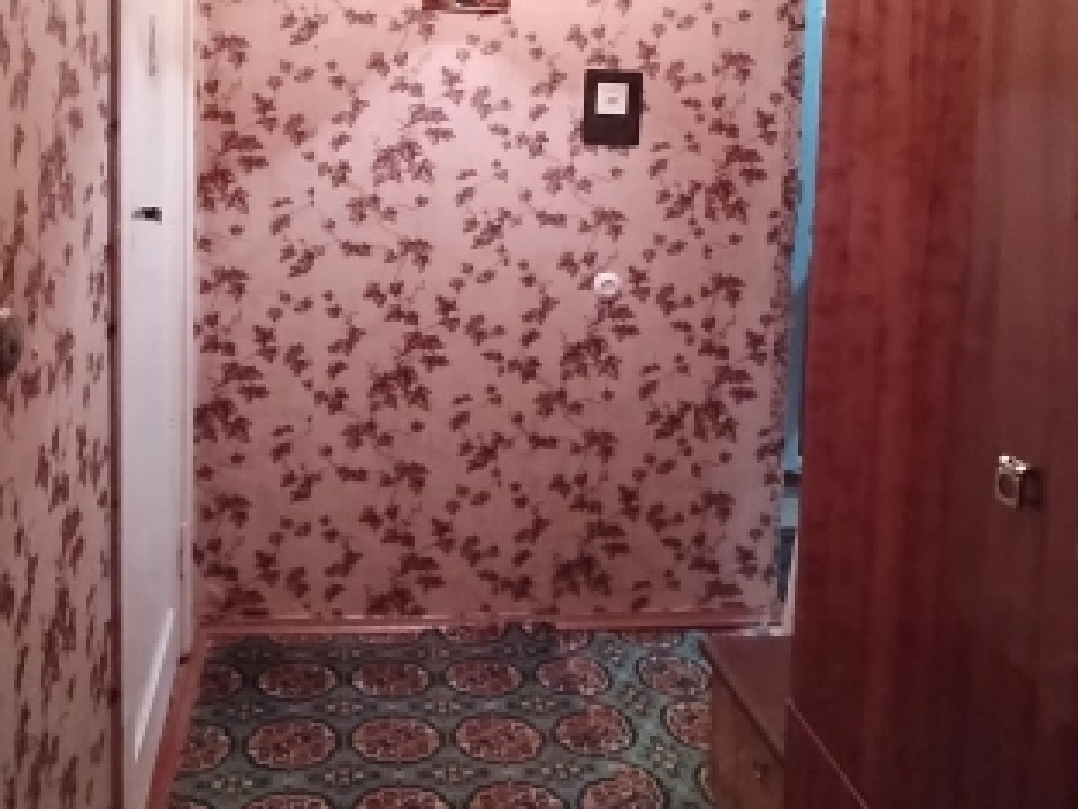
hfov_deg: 53.6
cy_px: 197
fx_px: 1059
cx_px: 428
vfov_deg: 40.5
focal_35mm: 34
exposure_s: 1/33.3
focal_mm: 1.42
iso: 694
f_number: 2.2
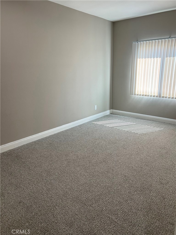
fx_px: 176
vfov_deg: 67.3
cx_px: 88
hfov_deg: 53.1
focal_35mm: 26
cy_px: 118
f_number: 1.5
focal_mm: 5.7
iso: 100
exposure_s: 1/120
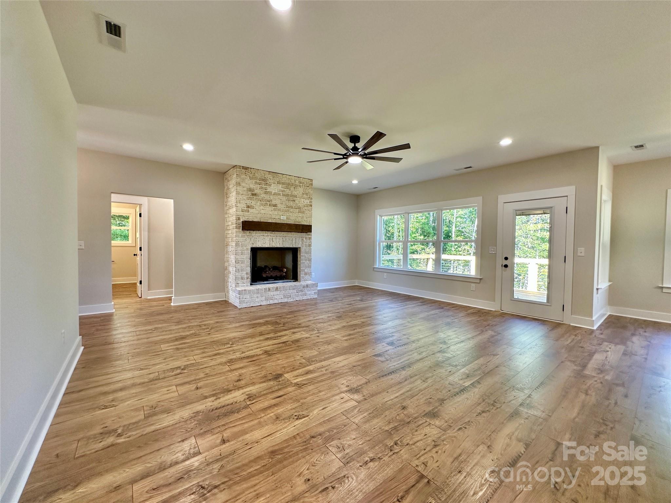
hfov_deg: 102.1
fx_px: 271
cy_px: 252
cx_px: 336
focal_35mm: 14
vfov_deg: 85.7
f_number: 2.2
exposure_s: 1/120
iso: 160
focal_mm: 2.22
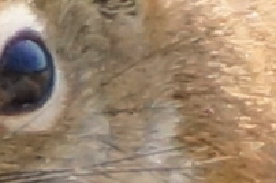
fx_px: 14214
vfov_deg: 0.7
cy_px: 188
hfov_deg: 1.1
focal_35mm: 1857
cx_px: 53
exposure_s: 1/400
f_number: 6.3
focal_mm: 250
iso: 1000
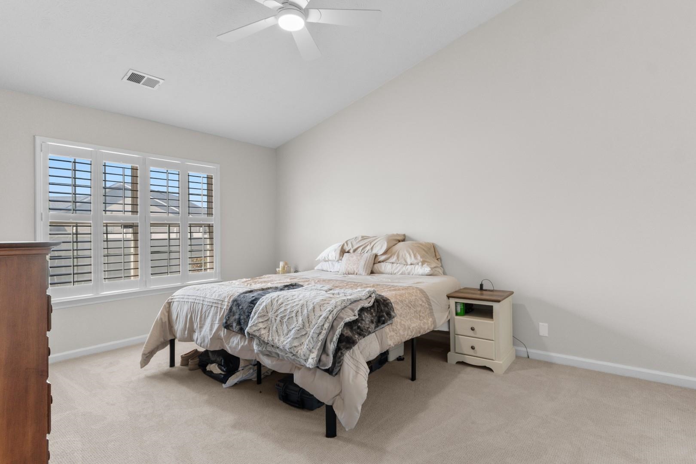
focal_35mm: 18
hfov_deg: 90.0
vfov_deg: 67.4
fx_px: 348
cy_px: 232
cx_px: 348
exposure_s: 1/1.25
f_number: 4.8
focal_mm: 12
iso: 100
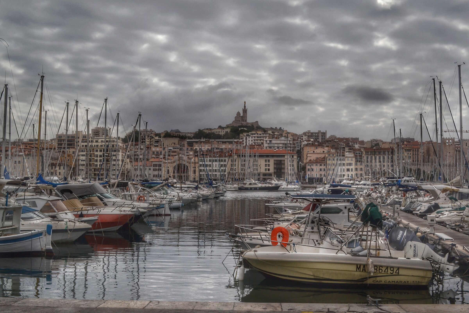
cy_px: 156
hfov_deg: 49.6
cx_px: 234
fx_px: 508
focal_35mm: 39
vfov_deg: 34.2
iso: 400
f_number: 14
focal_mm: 26
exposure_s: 1/800
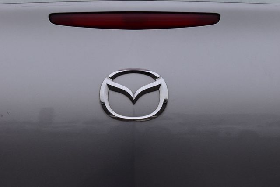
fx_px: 641
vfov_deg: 16.5
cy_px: 94
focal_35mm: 82
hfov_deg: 24.6
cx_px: 140
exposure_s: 1/320
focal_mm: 55
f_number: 10
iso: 400
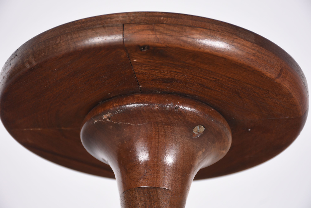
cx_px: 156
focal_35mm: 120
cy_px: 104
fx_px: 1037
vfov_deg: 11.4
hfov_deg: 17.0
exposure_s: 1/60
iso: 100
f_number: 7.1
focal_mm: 80
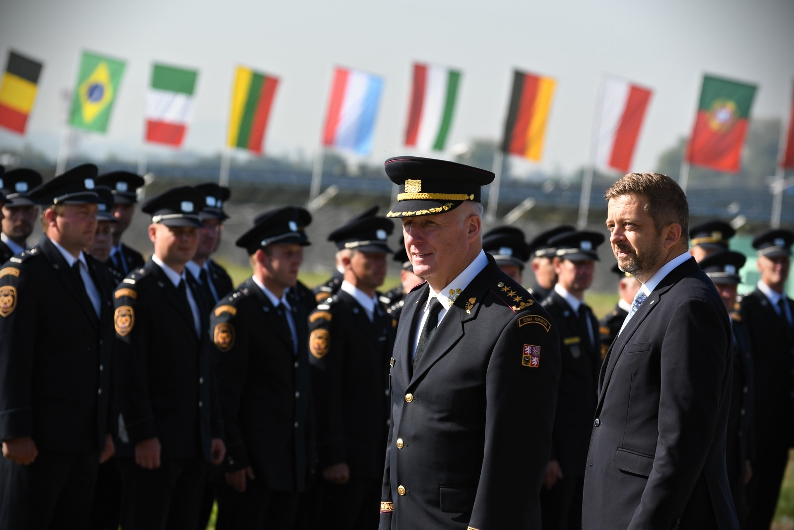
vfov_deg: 6.8
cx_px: 397
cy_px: 265
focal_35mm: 202
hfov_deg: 10.2
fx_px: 4455
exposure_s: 1/1000
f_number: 4.8
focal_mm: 135
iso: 200
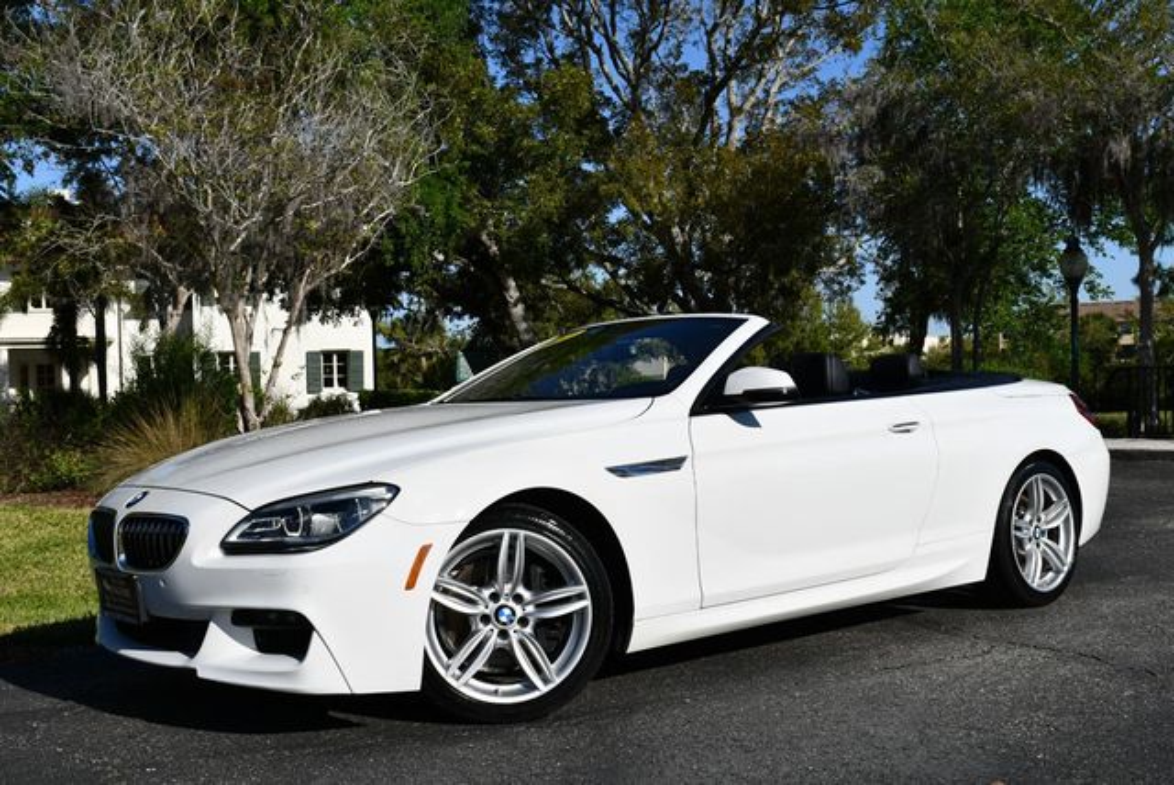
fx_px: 1306
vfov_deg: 33.5
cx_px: 587
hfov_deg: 48.4
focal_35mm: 40
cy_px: 392
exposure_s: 1/400
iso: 100
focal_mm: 20
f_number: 10
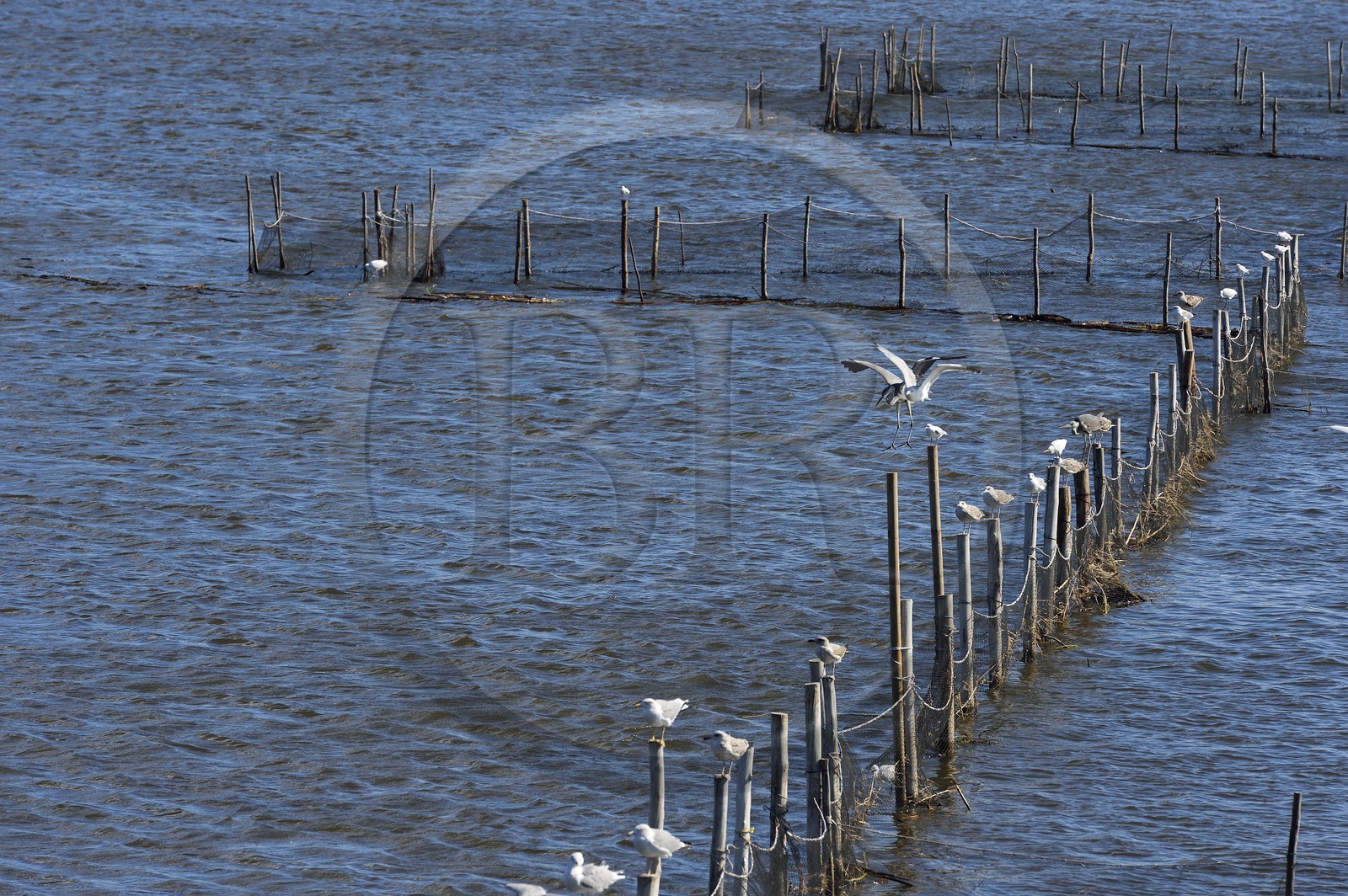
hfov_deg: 7.4
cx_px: 674
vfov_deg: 4.9
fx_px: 10476
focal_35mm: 280
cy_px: 448
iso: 200
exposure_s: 1/400
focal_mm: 280
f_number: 9
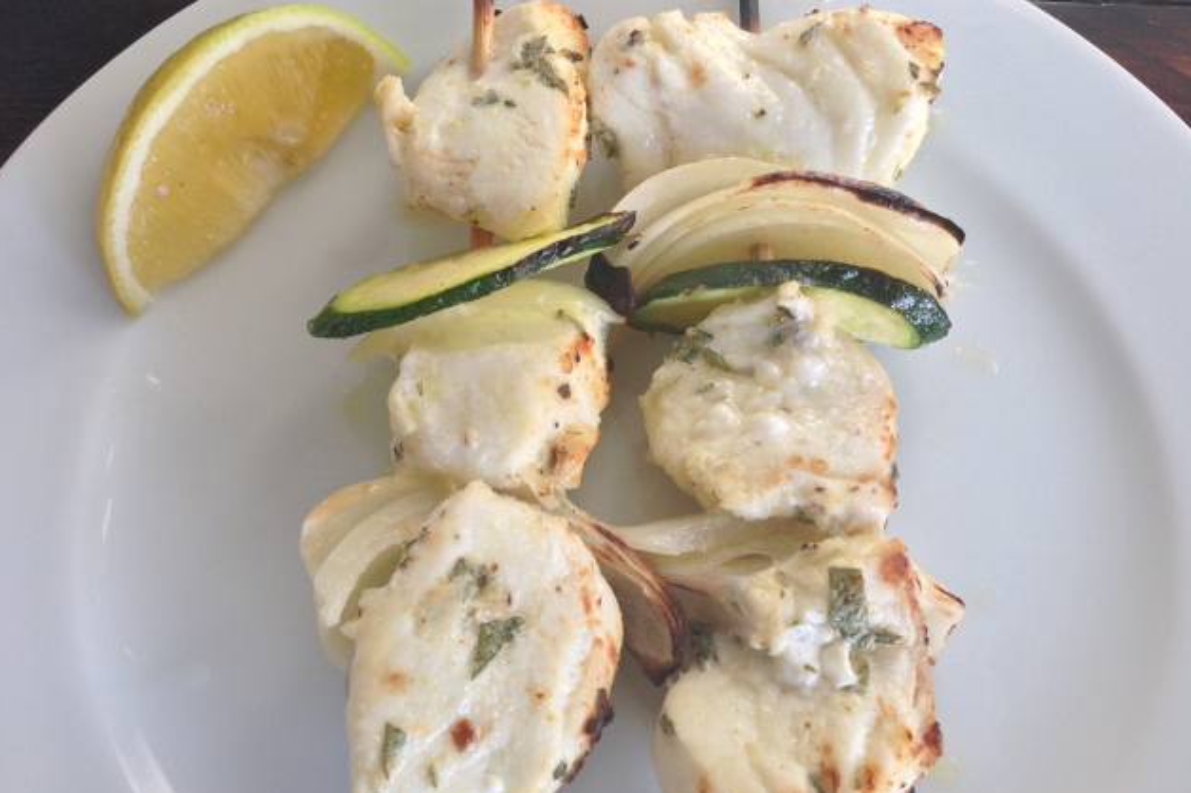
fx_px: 1157
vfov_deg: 37.8
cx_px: 601
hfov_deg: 54.5
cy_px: 423
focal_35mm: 35
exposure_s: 1/120
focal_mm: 4.12
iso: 50
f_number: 2.4
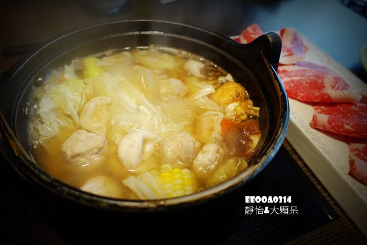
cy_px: 122
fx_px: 245
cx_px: 184
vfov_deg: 53.1
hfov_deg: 73.8
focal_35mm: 24
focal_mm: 8.8
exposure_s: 1/30
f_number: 2
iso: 125
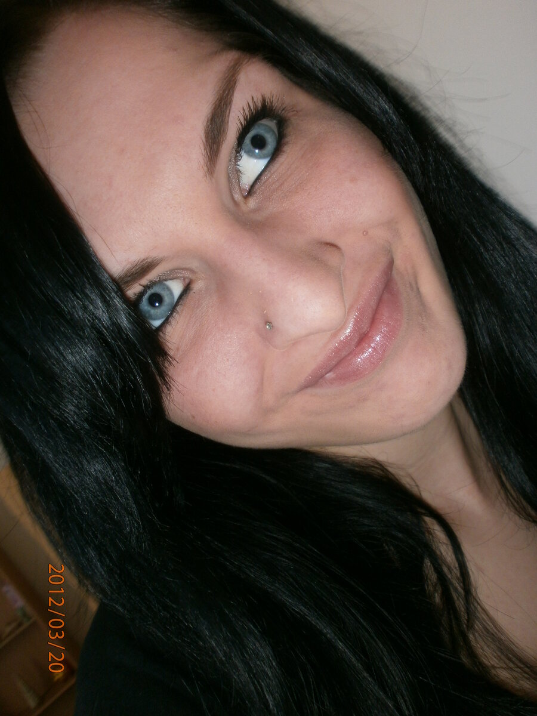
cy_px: 358
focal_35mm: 27
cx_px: 268
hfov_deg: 51.4
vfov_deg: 65.3
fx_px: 558
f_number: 2.9
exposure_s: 1/30
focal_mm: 4.8
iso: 125
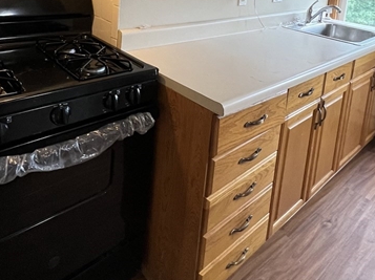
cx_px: 183
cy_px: 1
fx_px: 303
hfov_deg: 63.5
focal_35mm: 28
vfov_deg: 42.9
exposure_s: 1/60
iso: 400
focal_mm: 1.57
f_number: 1.8
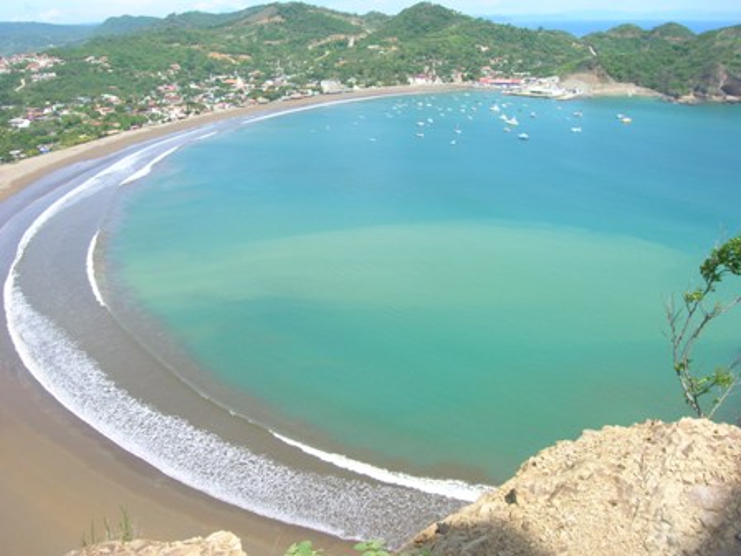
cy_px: 278
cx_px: 370
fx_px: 728
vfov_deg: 41.8
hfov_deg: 54.0
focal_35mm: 34
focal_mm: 5.7
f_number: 4.9
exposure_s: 1/217
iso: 50
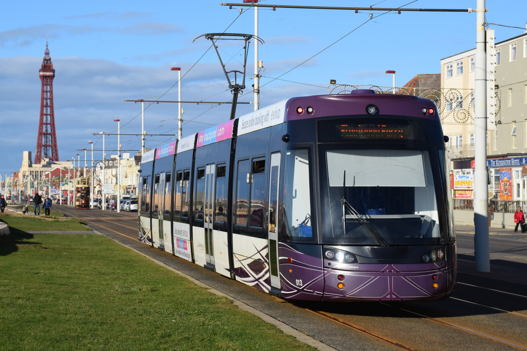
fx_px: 1098
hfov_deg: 27.0
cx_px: 264
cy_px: 176
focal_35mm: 75
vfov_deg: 18.2
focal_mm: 50
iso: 200
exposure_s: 1/500
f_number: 11
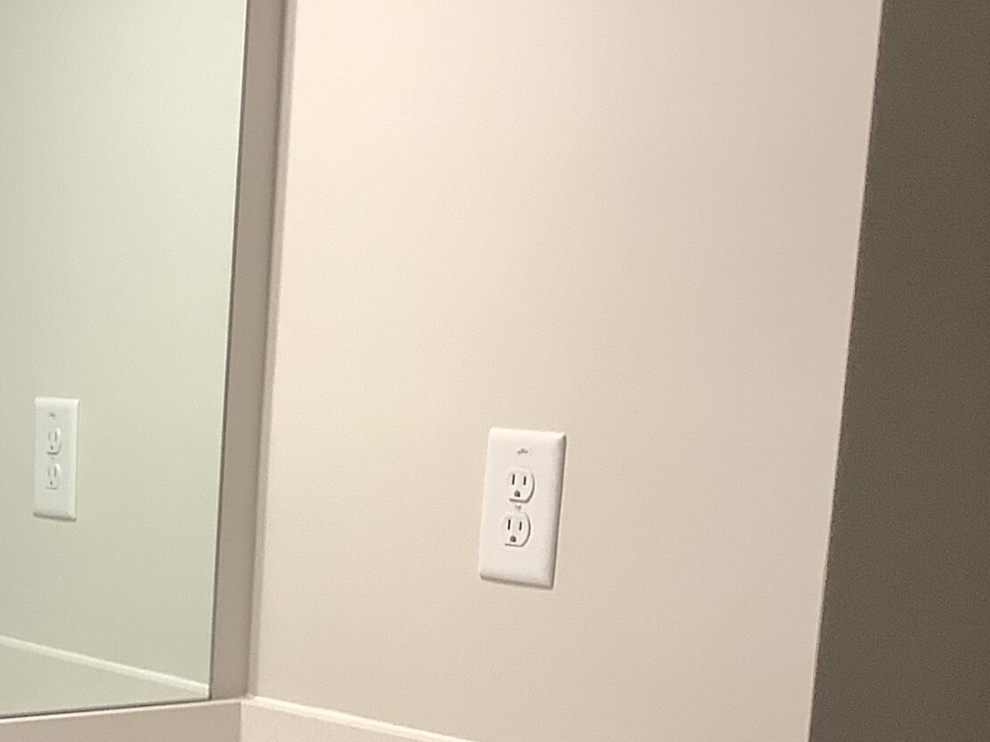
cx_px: -140
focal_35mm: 84
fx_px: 2402
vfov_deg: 16.9
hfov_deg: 21.9
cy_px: 847
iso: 80
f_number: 2.4
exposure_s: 1/50
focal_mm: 3.3
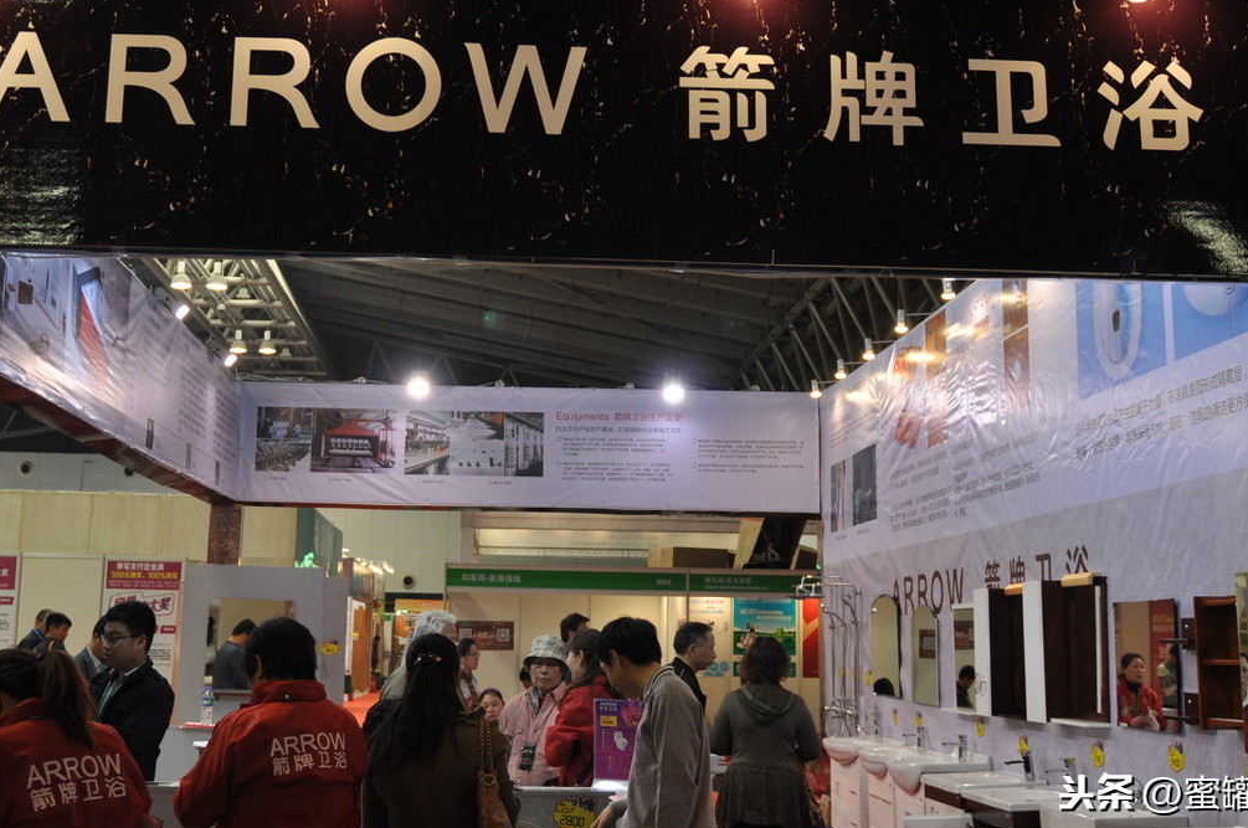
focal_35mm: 43
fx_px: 1488
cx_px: 581
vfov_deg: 31.0
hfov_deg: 45.5
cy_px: 347
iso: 500
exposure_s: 1/200
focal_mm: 24
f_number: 2.8
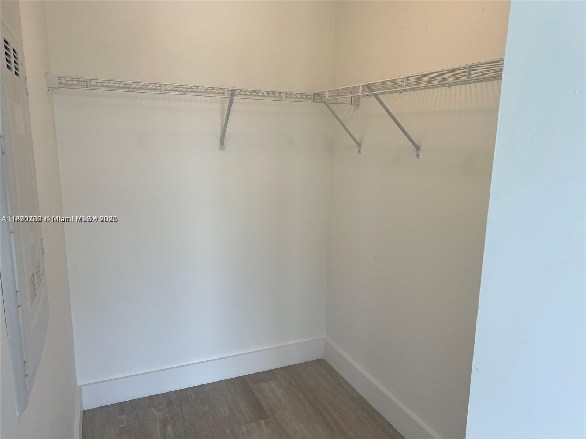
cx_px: 293
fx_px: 440
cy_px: 220
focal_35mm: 26
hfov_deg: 67.3
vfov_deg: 53.1
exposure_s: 1/147
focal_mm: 5.7
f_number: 1.5
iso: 32
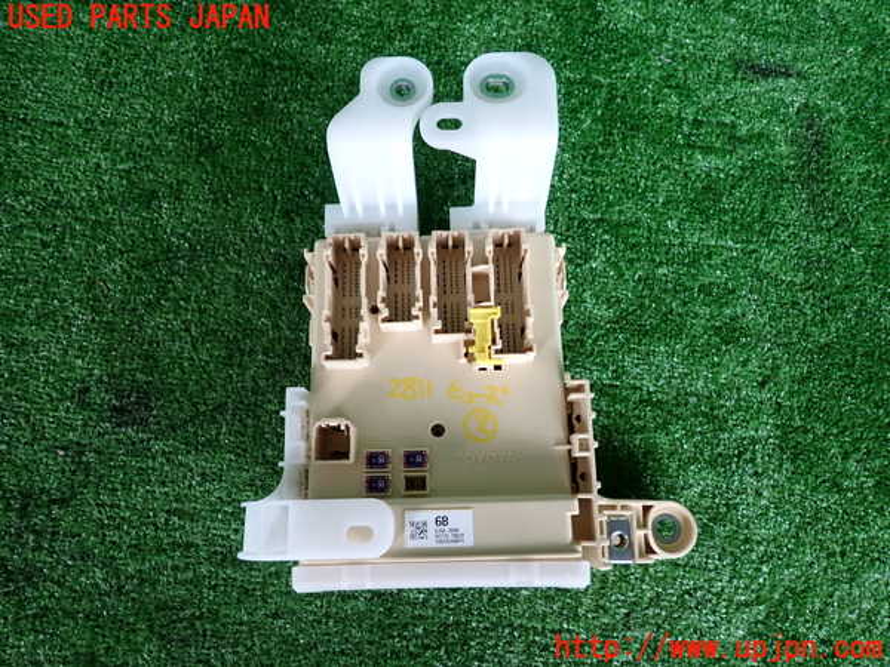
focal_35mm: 25
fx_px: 643
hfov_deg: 69.4
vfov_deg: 54.9
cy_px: 334
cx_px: 445
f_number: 2
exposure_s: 1/60
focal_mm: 4.5
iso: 200
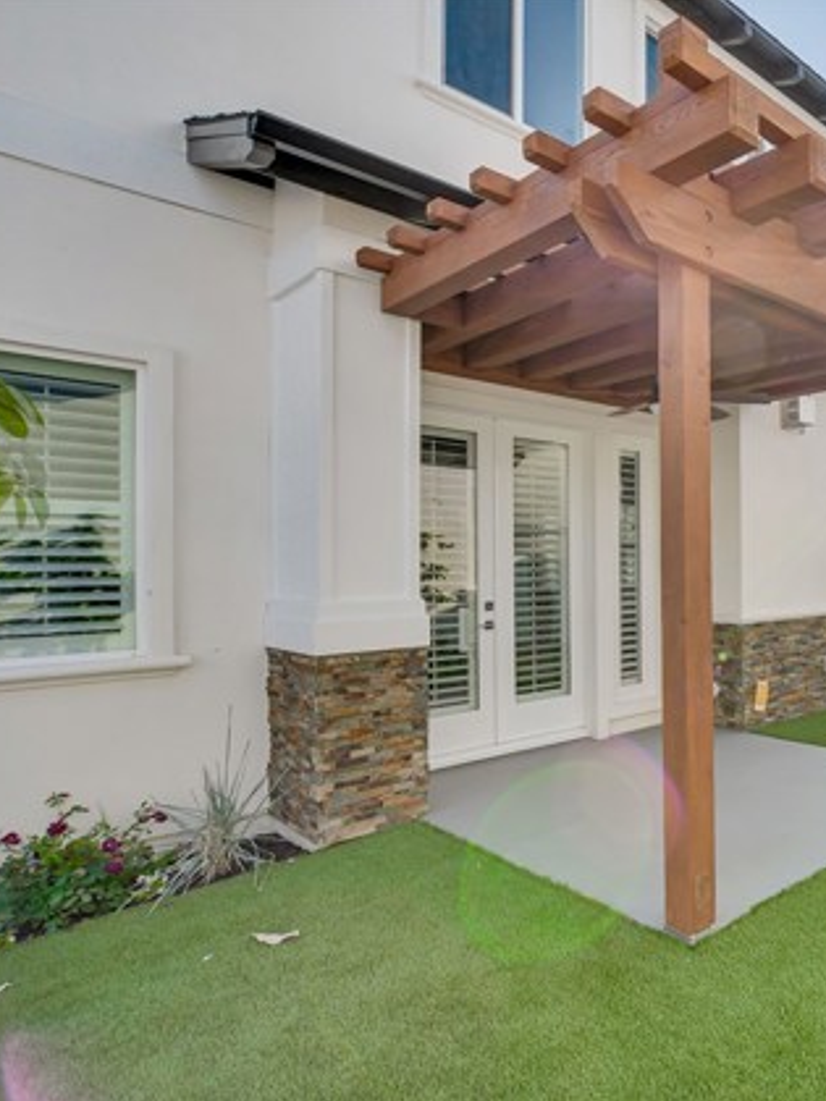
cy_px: 554
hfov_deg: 50.8
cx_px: 802
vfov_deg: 76.4
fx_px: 700
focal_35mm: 22
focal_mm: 10
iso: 400
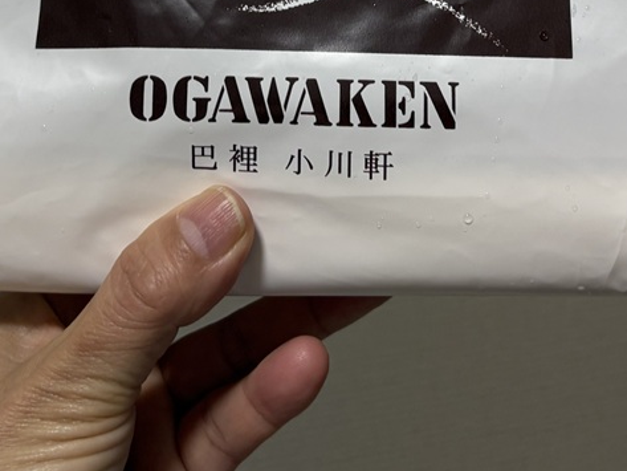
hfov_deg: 29.4
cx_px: 276
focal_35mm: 66
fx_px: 1196
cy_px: -97
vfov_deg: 20.8
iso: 100
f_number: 1.6
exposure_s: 1/50
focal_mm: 5.96
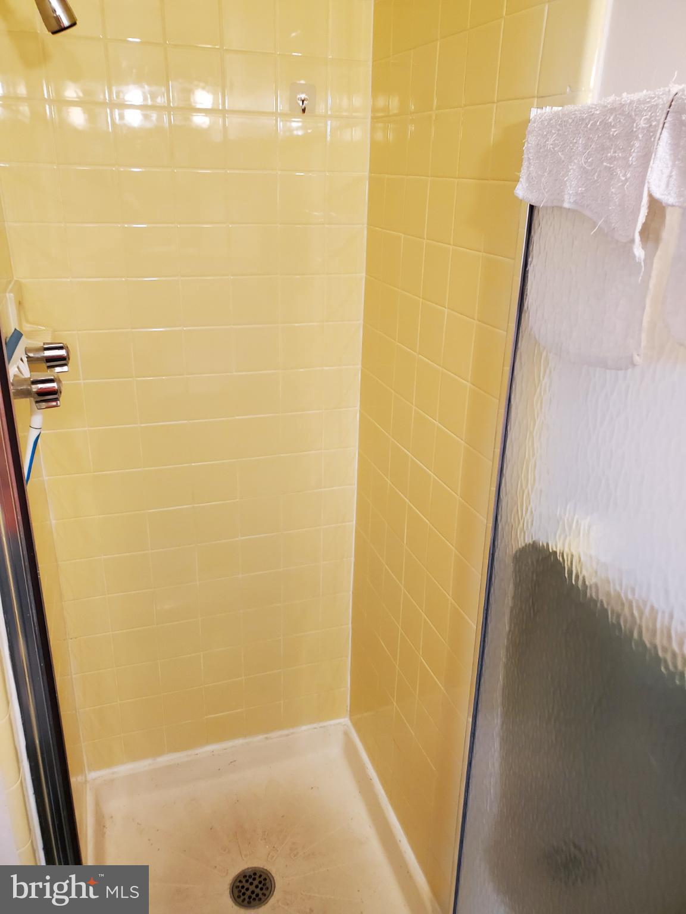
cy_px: 457
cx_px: 343
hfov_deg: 53.1
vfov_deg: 67.3
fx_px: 687
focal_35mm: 26
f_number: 2.4
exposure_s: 1/40
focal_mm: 4.3
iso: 250
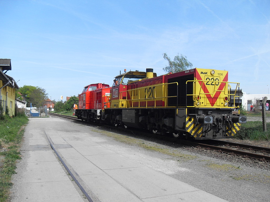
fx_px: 265
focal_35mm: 34
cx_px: 135
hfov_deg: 54.0
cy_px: 101
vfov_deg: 41.8
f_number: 7
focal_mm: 6.3
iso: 80
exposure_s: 1/180
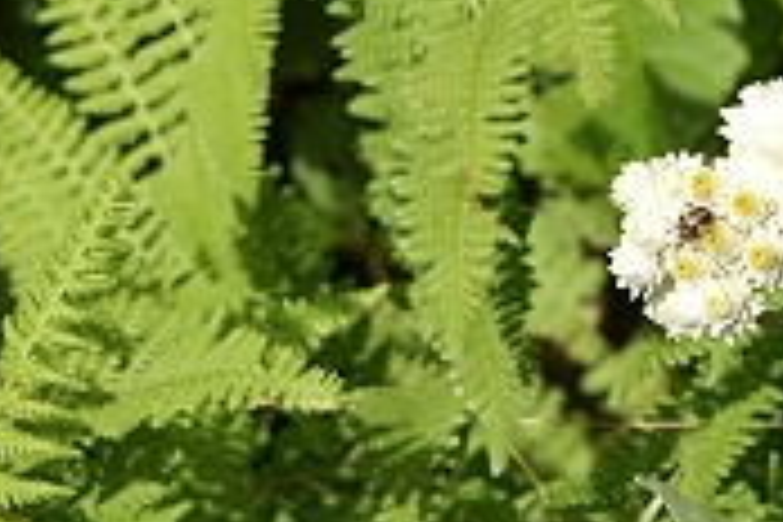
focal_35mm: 454
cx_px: 716
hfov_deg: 4.5
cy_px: 225
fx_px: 9874
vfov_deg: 3.0
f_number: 9
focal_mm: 70
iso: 100
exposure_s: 1/300
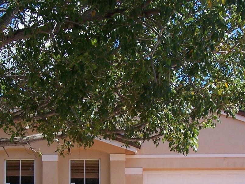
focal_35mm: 76
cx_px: 122
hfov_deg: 25.7
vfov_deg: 19.2
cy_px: 147
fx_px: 538
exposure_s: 1/350
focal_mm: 6.3
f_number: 4
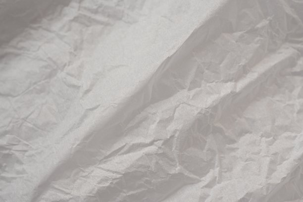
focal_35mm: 75
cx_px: 152
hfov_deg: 27.0
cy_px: 101
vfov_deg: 18.2
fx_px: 631
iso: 100
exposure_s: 1/80
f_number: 5
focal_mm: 50
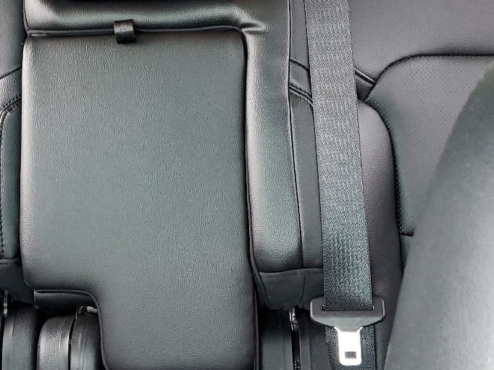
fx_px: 870
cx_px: 114
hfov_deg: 31.1
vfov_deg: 24.0
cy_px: 172
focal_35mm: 61
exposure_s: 1/60.2
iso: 139
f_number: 1.5
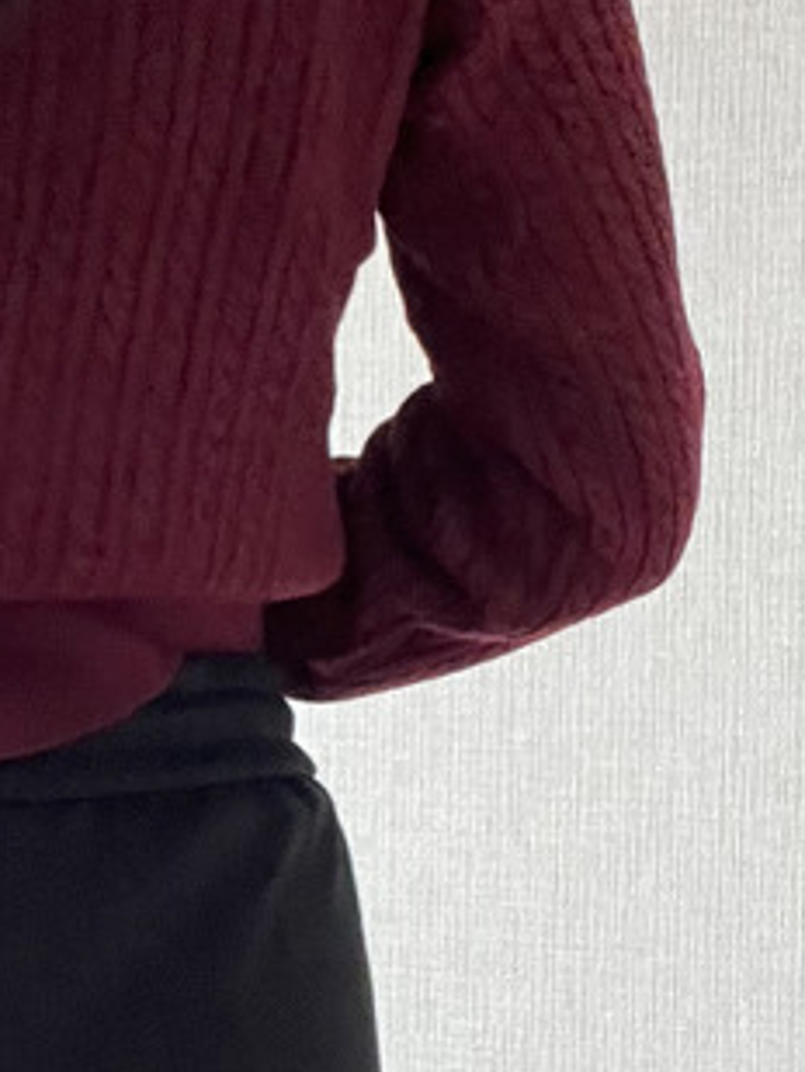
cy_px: 735
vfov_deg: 28.3
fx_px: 2107
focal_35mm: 68
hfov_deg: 20.7
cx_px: -68
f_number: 2.2
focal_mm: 2.71
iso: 500
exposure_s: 1/30
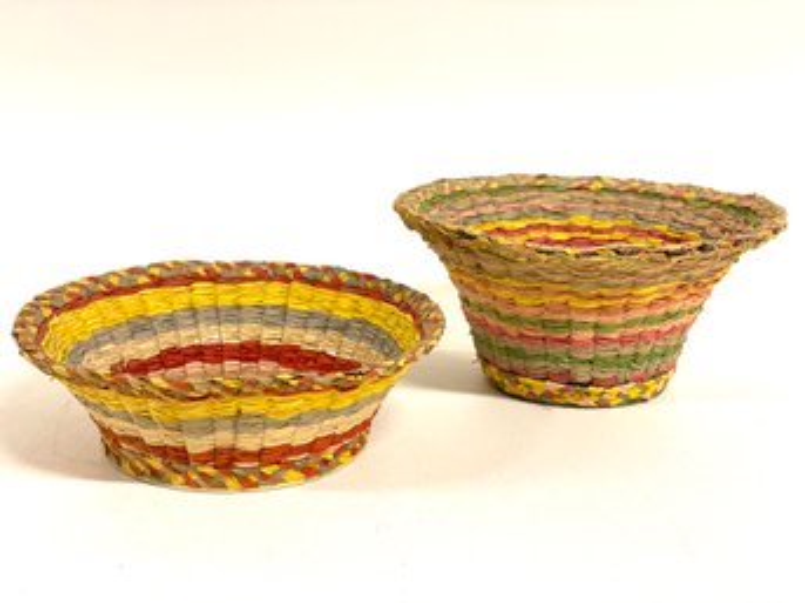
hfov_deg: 36.8
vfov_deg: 28.0
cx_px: 402
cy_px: 302
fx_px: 1209
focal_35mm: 52
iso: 250
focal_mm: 6
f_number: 2
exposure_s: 1/60
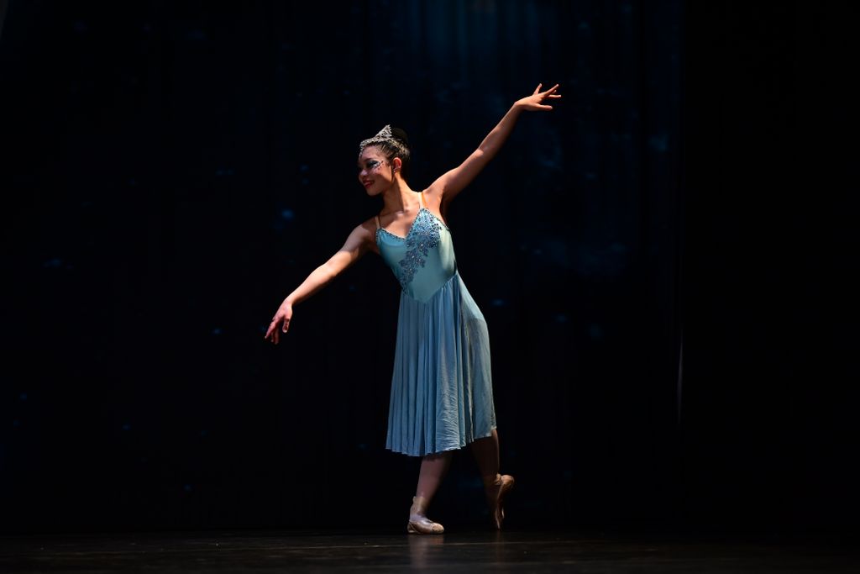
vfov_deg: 6.9
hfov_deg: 10.3
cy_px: 287
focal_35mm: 200
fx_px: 4778
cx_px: 430
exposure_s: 1/800
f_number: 2.8
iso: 1250
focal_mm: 200
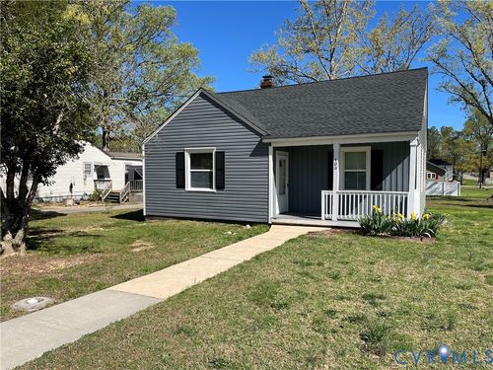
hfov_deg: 67.3
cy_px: 185
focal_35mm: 26
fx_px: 370
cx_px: 246
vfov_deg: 53.1
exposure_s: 1/3745
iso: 50
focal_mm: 5.1
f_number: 1.6
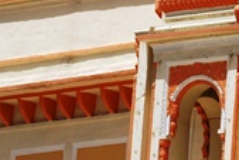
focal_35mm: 443
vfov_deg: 3.1
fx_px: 2943
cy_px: -57
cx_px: 387
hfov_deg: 4.6
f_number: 11
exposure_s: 1/500
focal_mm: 78
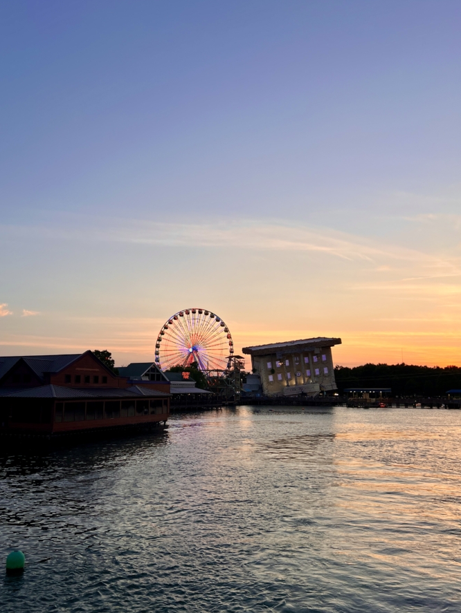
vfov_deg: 59.9
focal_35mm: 30
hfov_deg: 46.8
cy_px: 306
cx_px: 228
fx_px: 532
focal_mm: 5.7
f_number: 1.5
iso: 50
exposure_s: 1/533
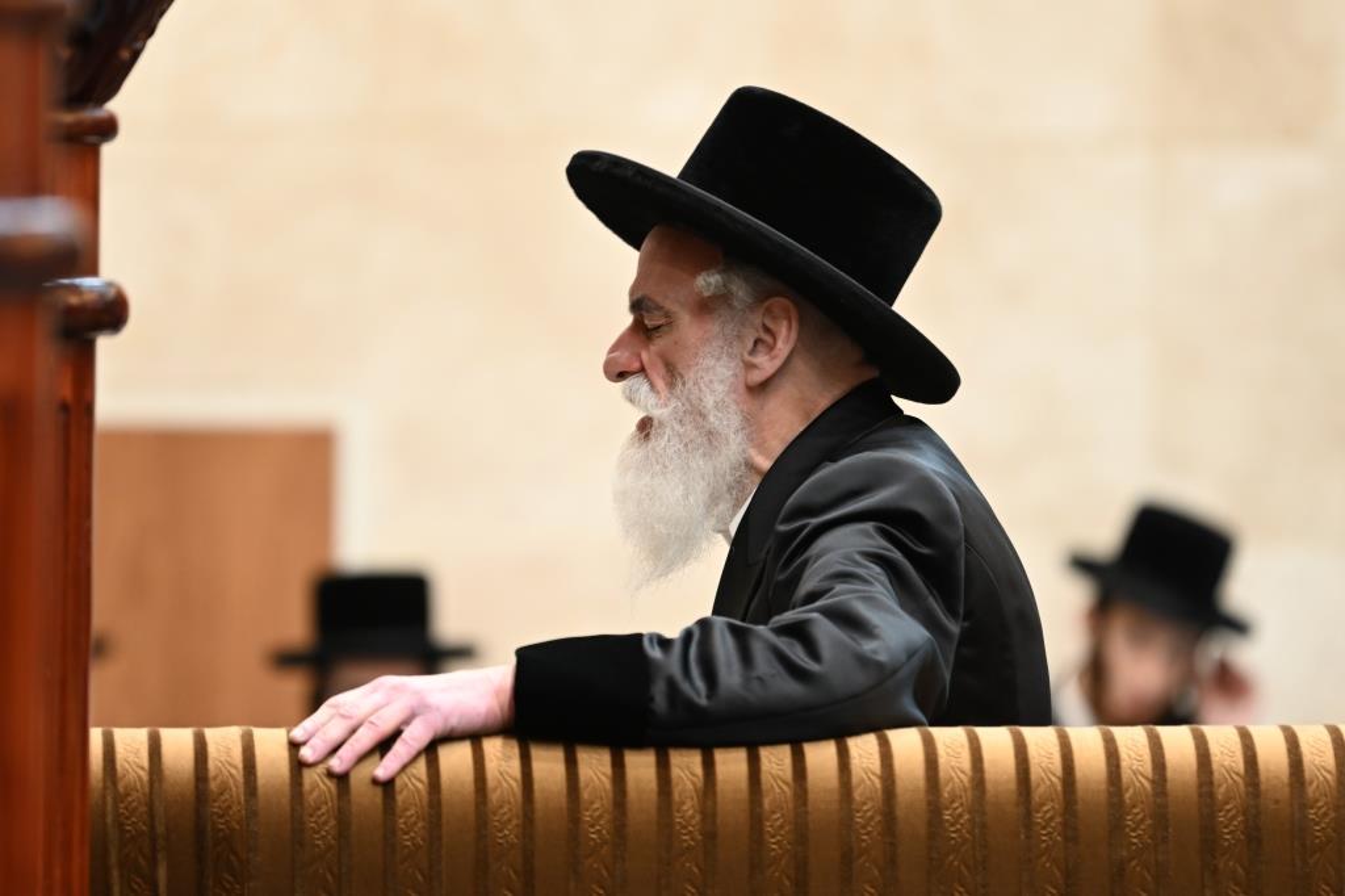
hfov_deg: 6.9
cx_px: 672
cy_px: 448
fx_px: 11204
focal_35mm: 300
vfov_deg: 4.6
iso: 800
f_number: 2.8
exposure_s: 1/125
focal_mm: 200
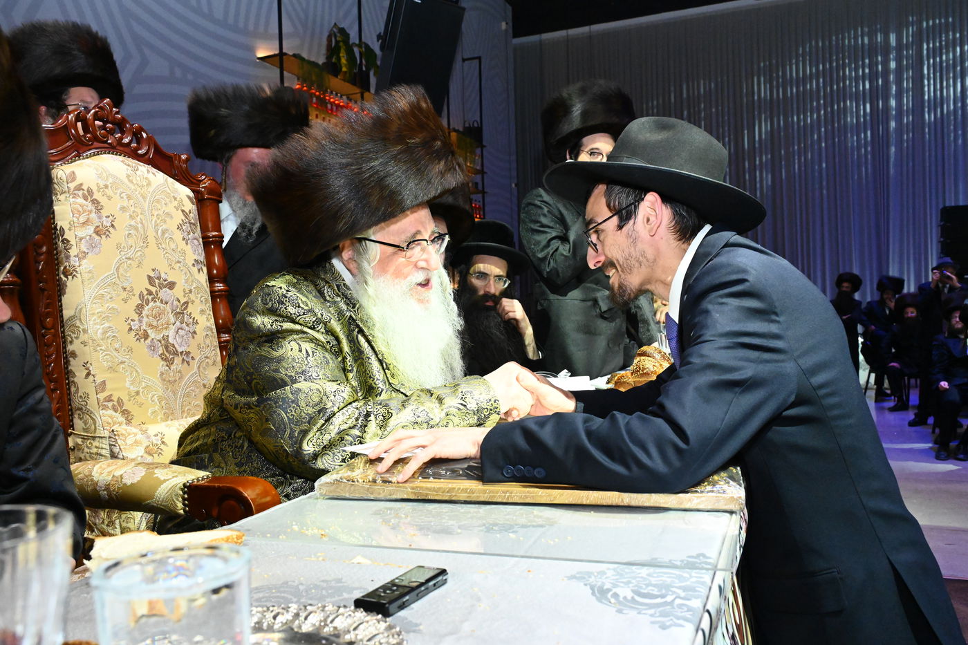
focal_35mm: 30
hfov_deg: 61.9
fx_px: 807
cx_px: 484
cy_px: 322
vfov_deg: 43.6
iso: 8000
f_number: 9
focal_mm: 30
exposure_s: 1/160
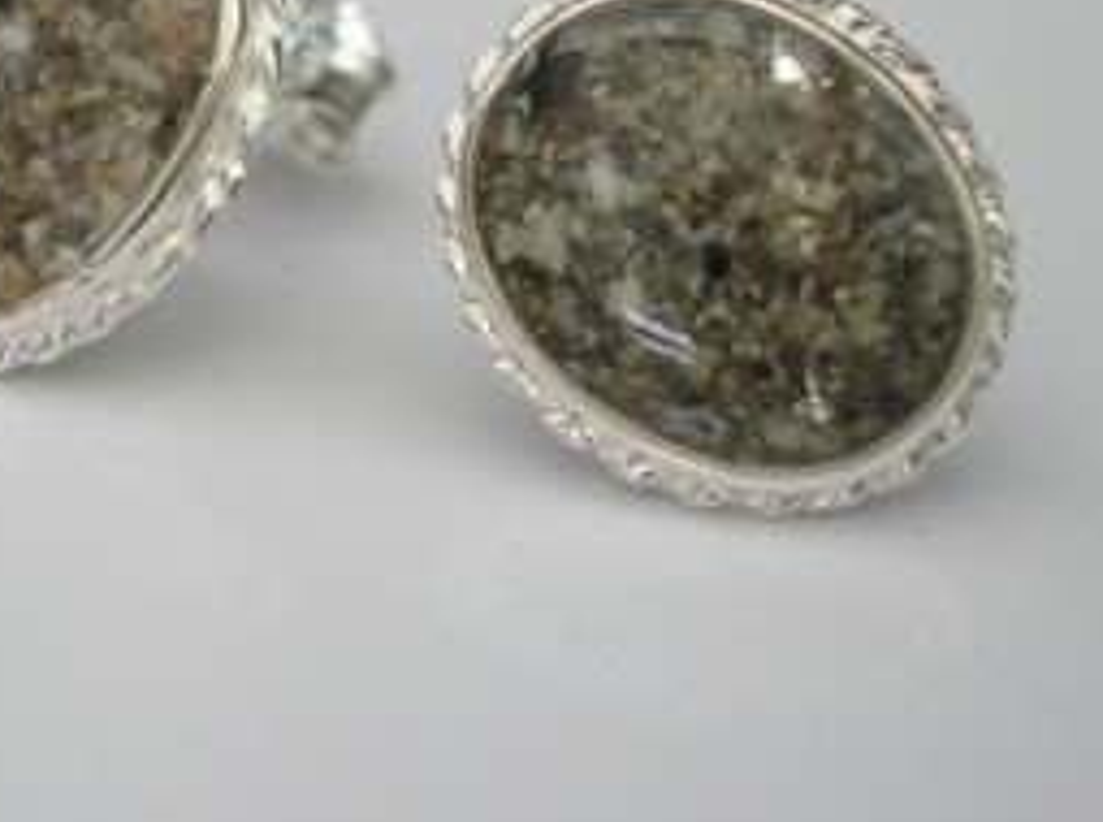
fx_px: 3242
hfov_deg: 19.2
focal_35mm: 102
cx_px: 350
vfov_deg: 14.4
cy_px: 262
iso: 50
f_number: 3.5
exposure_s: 1/23.3
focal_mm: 9.7
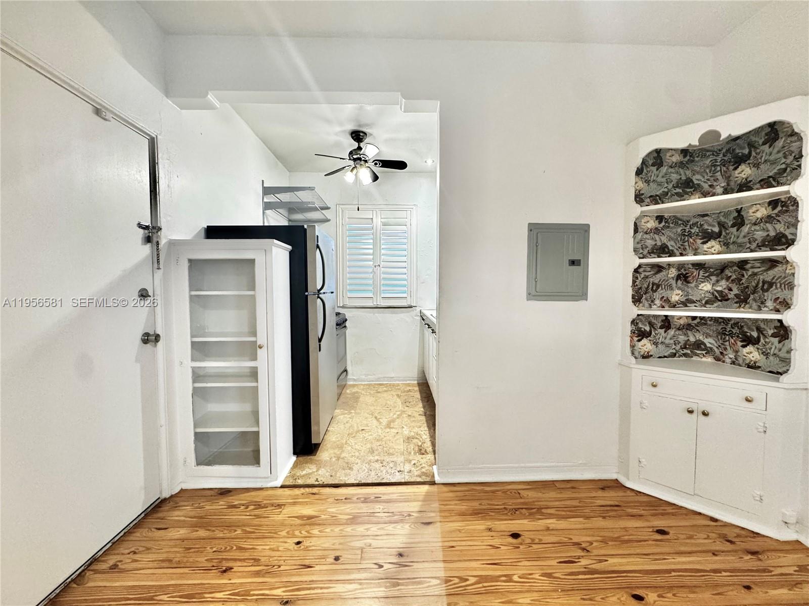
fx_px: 327
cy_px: 303
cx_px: 404
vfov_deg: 85.7
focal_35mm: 14
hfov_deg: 102.1
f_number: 2.2
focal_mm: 2.22
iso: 500
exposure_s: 1/60
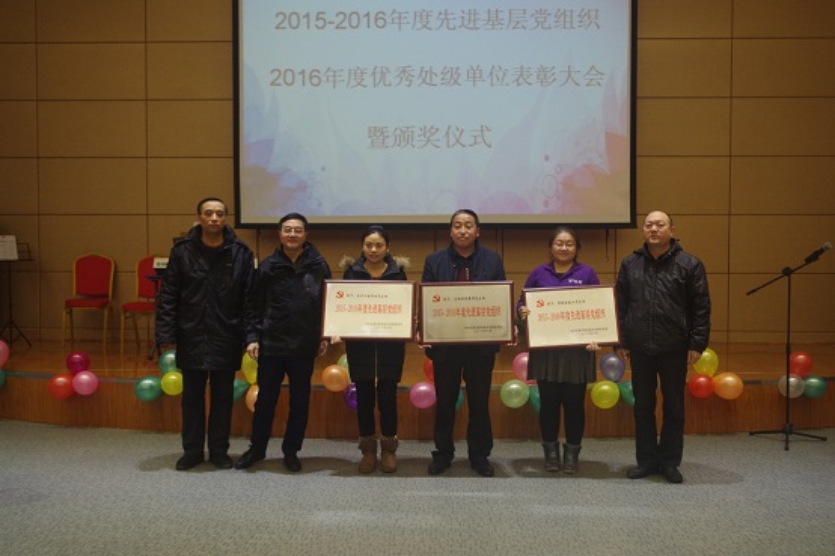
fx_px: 974
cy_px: 278
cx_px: 418
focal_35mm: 42
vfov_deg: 31.9
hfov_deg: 46.4
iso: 800
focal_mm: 28.13
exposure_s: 1/100
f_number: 4.5
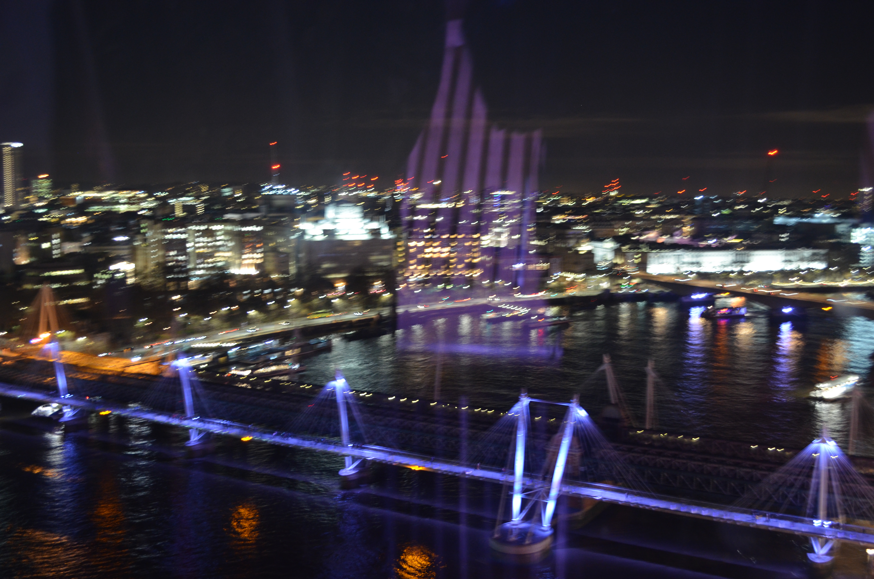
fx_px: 945
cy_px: 290
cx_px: 437
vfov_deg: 34.1
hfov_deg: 49.6
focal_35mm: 39
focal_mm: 26
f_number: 4.2
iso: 800
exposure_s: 1/1.6
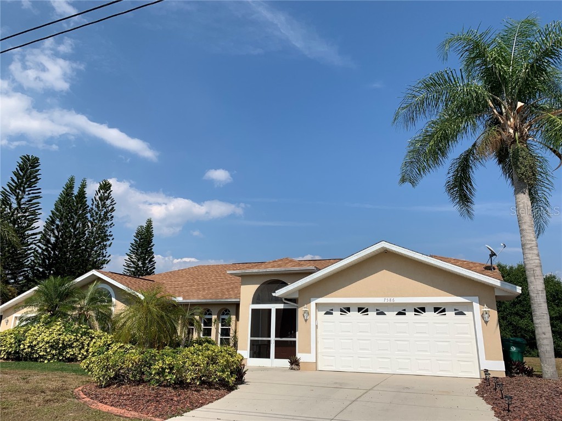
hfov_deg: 67.3
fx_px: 422
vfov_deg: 53.1
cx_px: 281
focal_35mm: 26
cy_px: 210
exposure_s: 1/3650
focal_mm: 4.25
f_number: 1.8
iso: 25
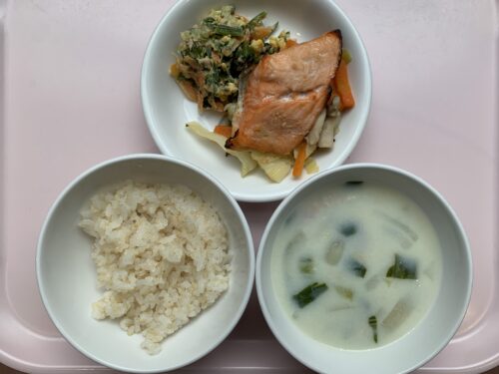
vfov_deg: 53.1
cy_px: 187
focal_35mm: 26
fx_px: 375
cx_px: 250
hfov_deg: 67.3
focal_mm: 4.25
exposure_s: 1/122
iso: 32
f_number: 1.8
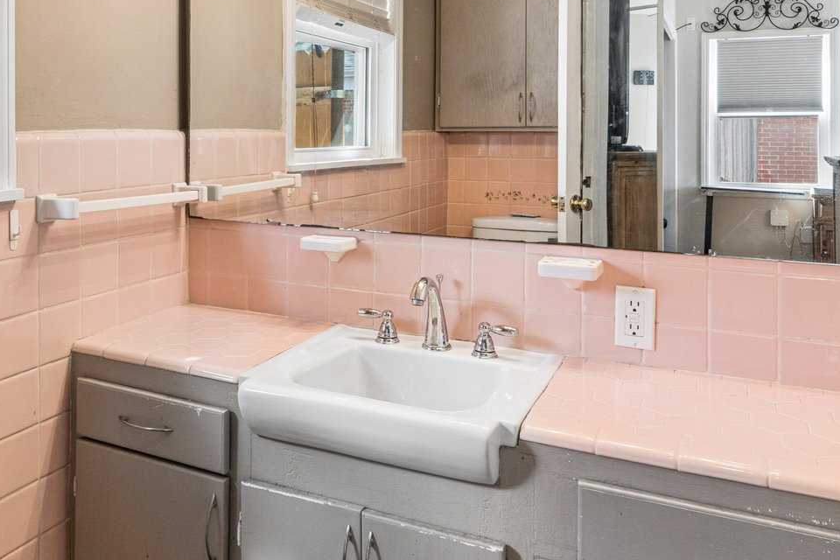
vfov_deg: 39.9
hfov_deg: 58.2
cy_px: 135
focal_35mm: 32
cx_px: 331
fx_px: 747
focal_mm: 10
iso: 200
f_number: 6.3
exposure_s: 1/125
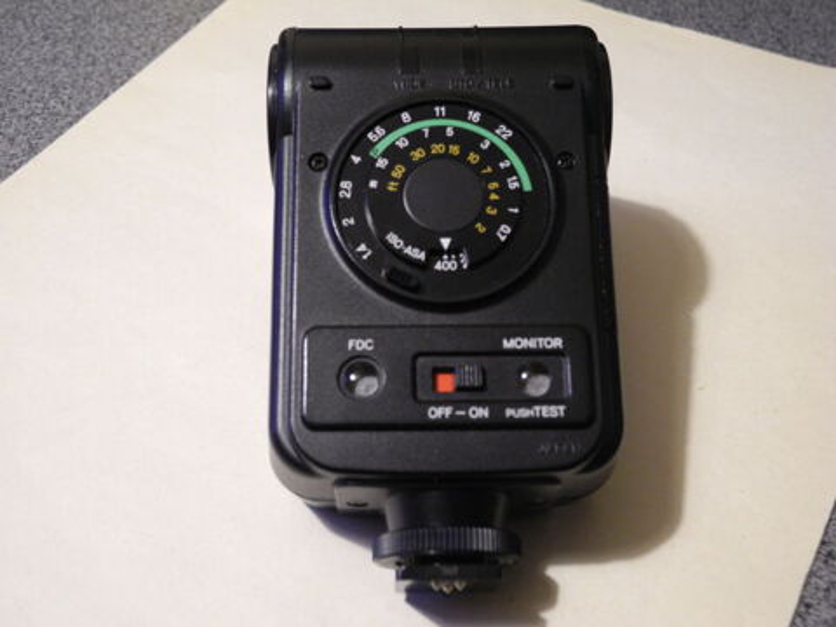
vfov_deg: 29.1
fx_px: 1208
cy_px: 314
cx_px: 418
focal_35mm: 50
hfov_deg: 38.2
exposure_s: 1/11.1
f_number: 3.5
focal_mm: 10.7
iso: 400
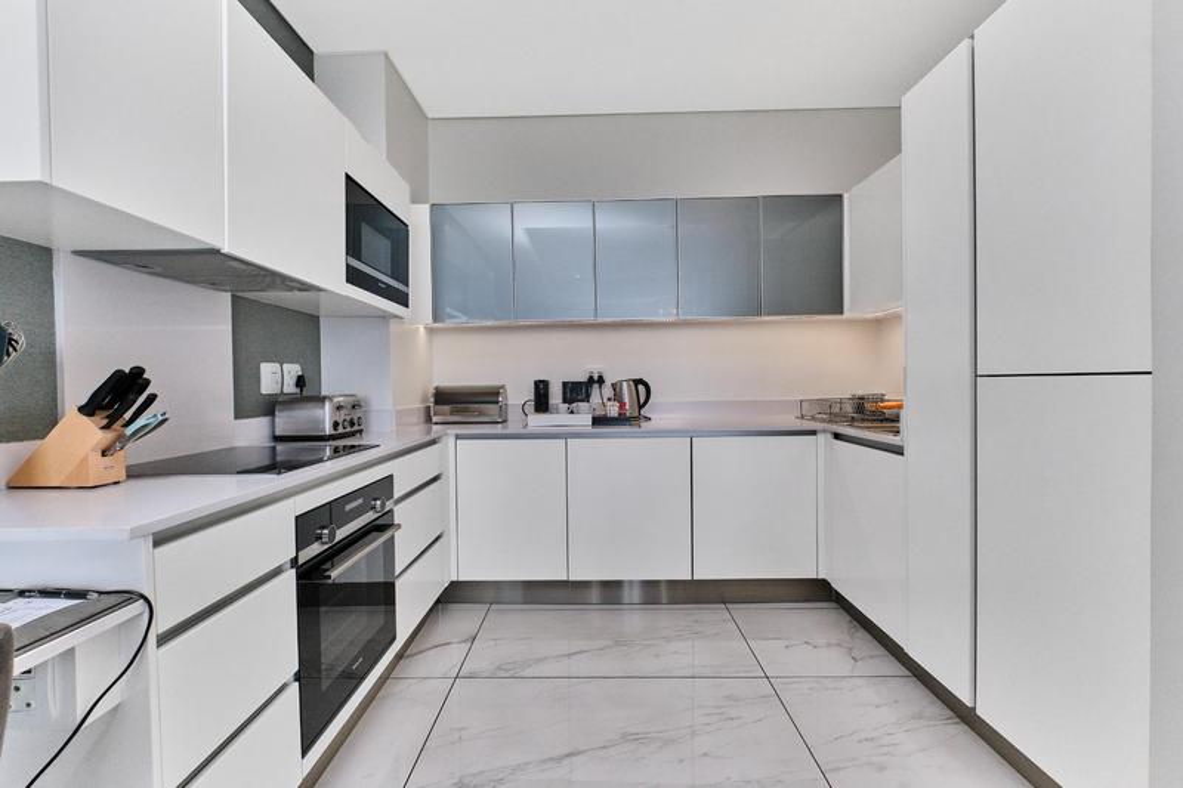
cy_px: 394
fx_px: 493
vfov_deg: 77.3
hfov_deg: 100.4
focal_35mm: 15
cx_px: 592
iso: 800
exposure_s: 1/100
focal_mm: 10
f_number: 10
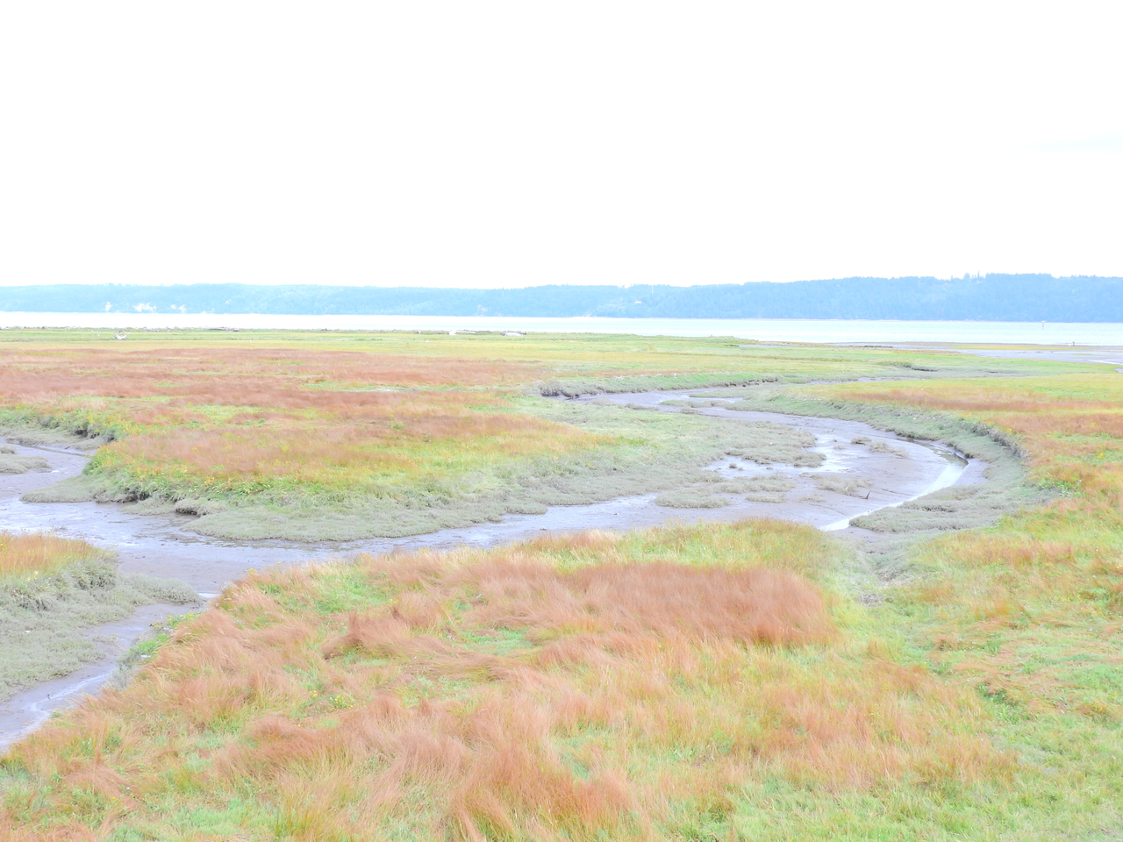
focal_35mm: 47
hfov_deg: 40.4
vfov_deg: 30.9
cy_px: 421
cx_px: 562
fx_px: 1525
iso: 100
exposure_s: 1/50
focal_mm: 8.4
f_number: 8
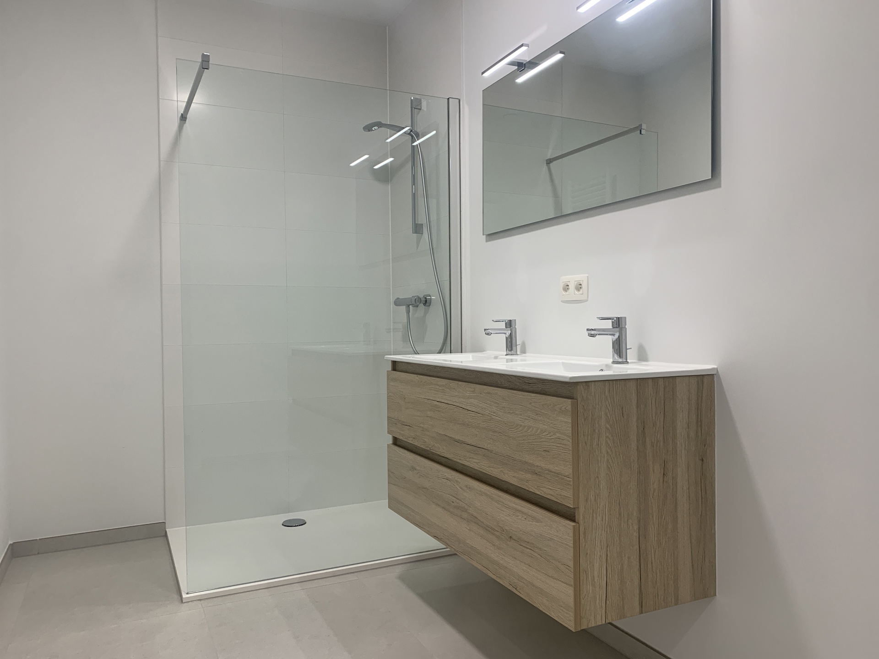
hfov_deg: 67.3
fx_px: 660
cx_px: 440
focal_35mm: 26
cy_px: 330
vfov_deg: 53.1
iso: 80
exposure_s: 1/100
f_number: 1.8
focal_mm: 4.25
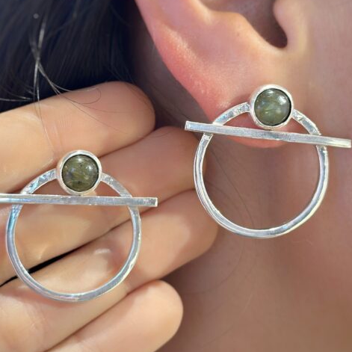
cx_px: 176
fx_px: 828
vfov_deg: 24.0
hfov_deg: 24.0
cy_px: 145
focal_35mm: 72
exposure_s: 1/60
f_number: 1.78
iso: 250
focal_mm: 6.86
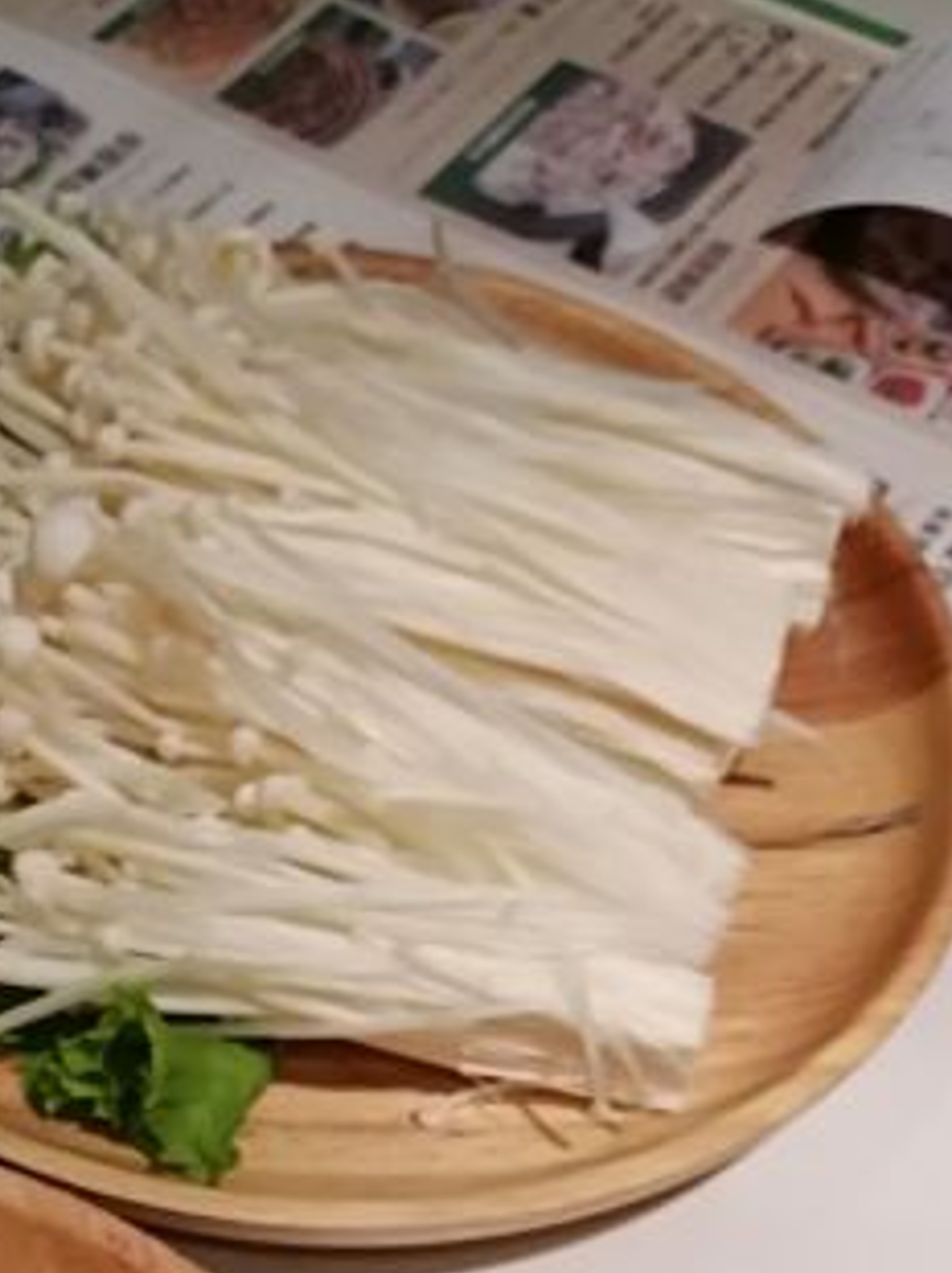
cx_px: -2
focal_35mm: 61
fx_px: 2240
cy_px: 1363
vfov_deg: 29.0
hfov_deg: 23.0
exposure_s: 1/33.3
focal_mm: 3.84
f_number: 2.2
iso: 320
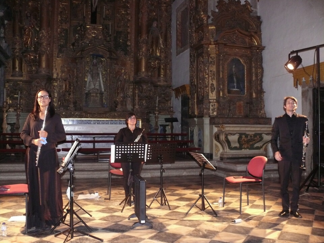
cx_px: 162
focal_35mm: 35
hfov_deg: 52.6
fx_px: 328
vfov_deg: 40.7
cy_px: 122
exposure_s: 1/30
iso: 400
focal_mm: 7.4
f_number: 2.8
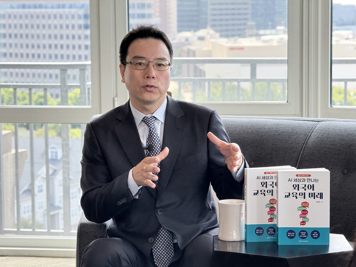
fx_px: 1234
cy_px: 134
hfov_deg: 16.4
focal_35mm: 120
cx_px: 178
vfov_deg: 12.3
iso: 80
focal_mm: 15.66
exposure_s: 1/120
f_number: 2.8
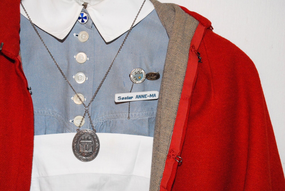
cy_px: 96
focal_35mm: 52
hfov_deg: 37.8
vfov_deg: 25.8
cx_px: 142
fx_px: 416
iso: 1600
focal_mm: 35
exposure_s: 1/60
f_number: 5.6
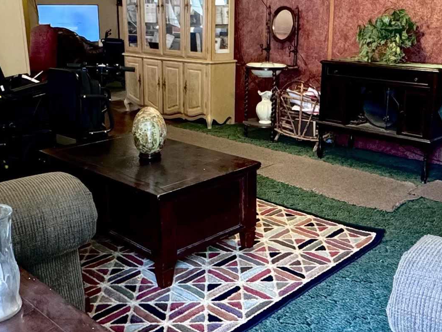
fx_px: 524
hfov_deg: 45.7
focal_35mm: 41
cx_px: 238
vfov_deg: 35.1
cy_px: 154
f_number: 2.2
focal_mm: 2.22
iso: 1000
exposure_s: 1/40
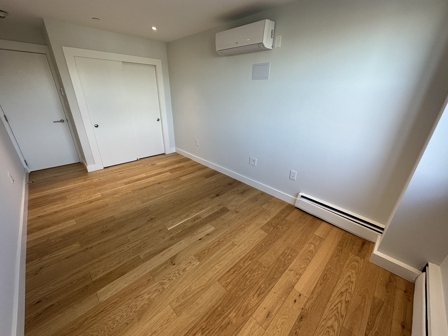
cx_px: 224
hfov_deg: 102.1
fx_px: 181
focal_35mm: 14
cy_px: 168
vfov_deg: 85.7
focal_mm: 2.22
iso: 125
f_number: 2.2
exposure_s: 1/120
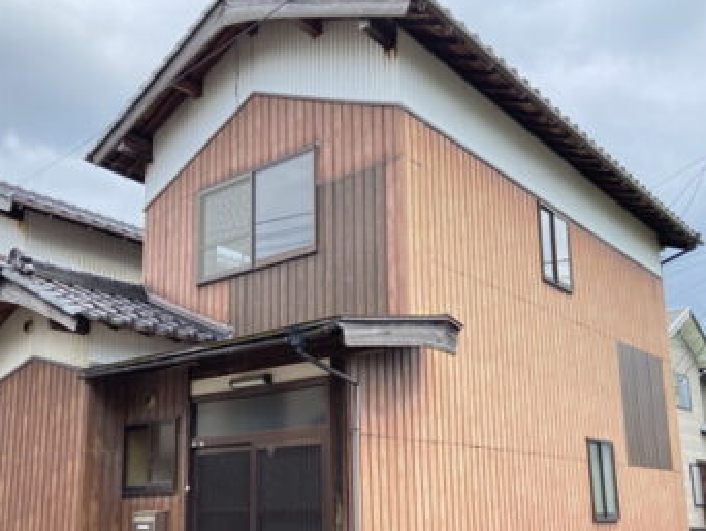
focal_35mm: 38
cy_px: 361
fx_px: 776
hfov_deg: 48.9
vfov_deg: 37.3
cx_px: 320
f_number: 1.8
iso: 32
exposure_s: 1/1135
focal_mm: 4.25
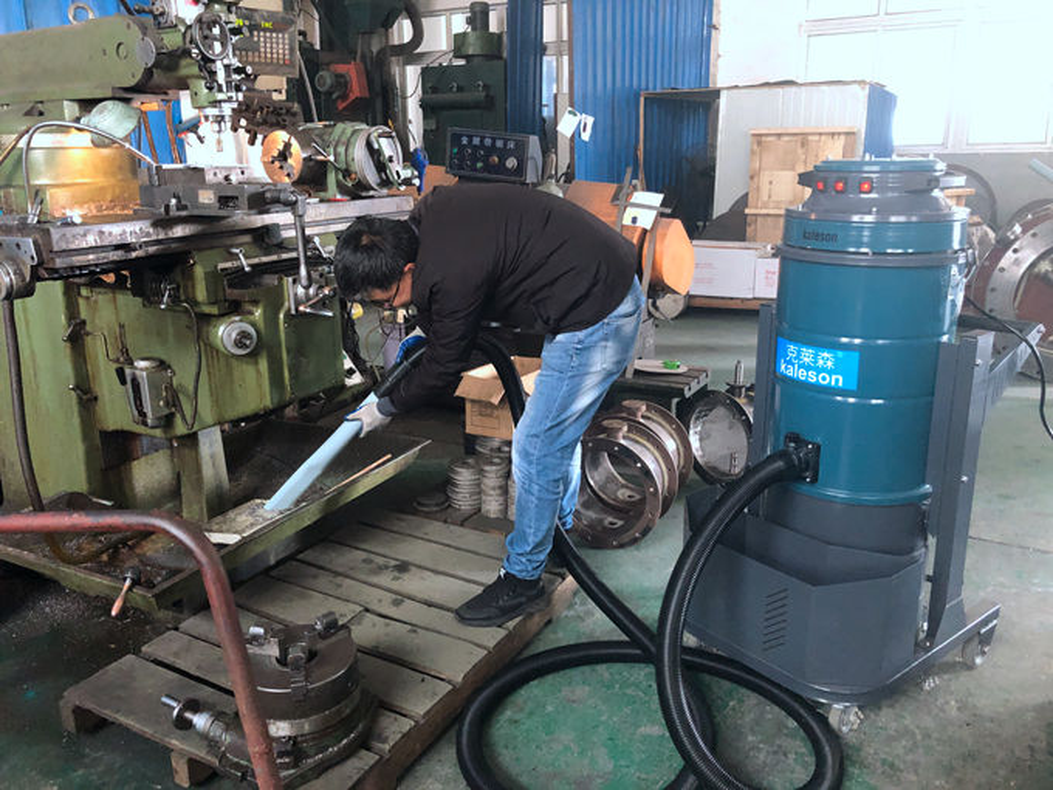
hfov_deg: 63.4
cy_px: 395
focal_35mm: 28
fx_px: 852
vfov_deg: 49.7
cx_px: 526
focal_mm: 3.99
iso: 400
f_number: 1.8
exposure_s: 1/60
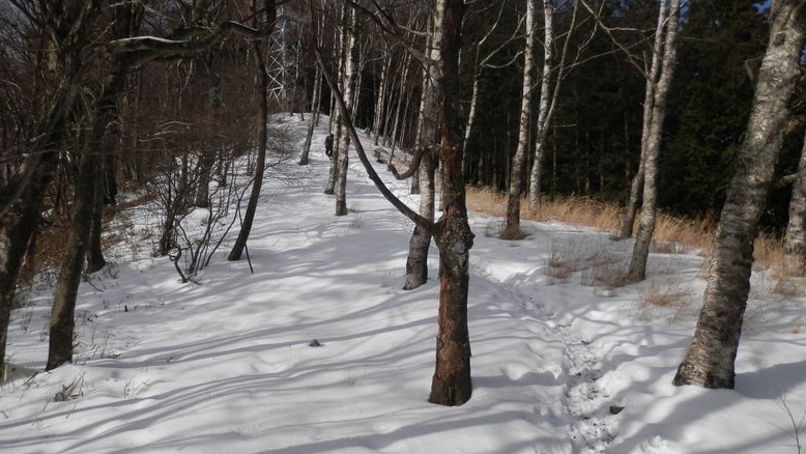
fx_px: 599
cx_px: 396
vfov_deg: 41.4
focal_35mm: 28
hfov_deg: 67.9
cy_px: 198
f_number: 8.7
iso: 80
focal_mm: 4.5
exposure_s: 1/320
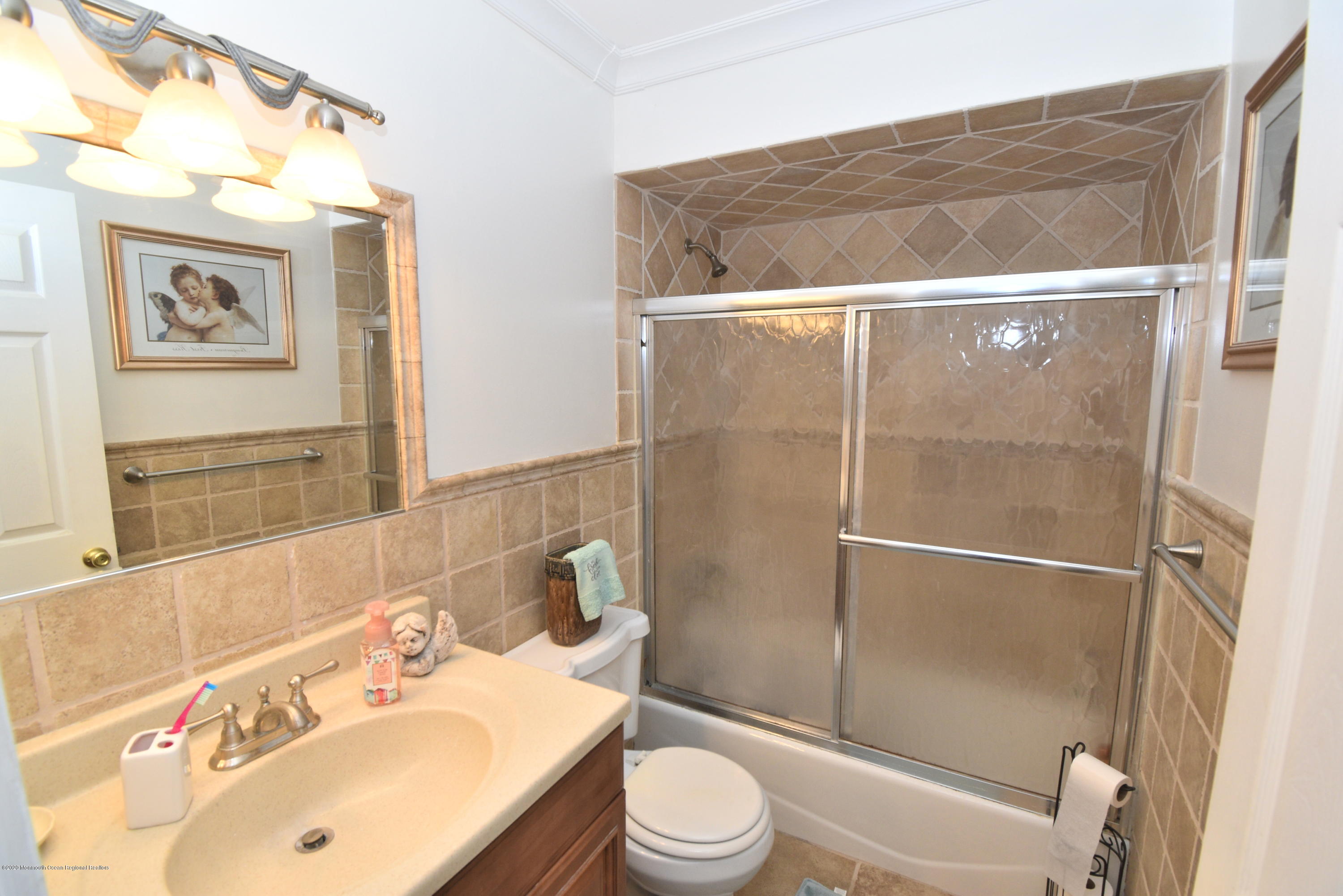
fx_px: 560
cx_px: 672
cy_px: 448
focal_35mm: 15
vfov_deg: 77.3
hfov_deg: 100.4
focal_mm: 10
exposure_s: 1/60
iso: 400
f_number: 7.1
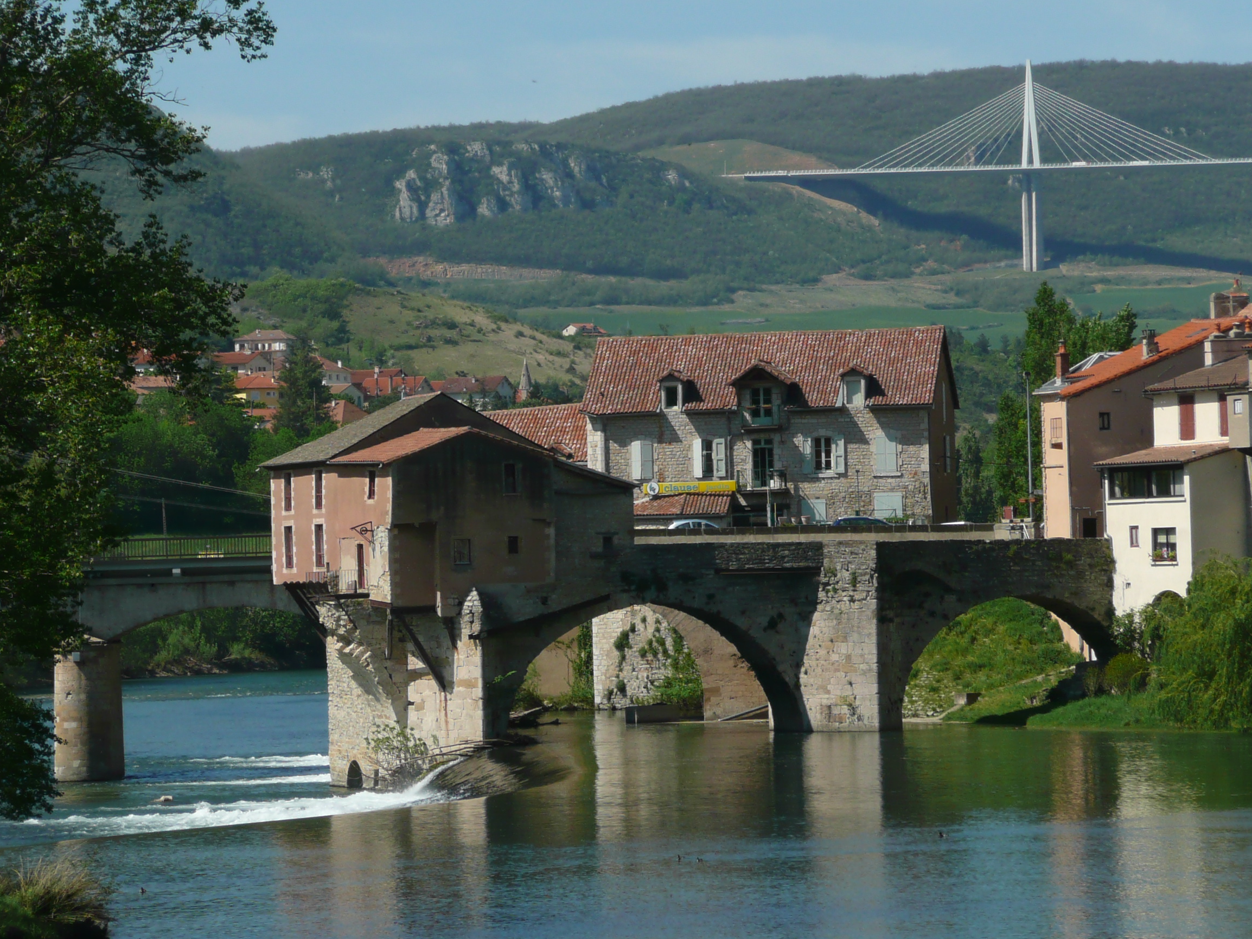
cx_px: 688
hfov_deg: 11.5
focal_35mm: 172
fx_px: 6221
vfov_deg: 8.6
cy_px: 437
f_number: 4.8
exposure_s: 1/800
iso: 100
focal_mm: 23.1
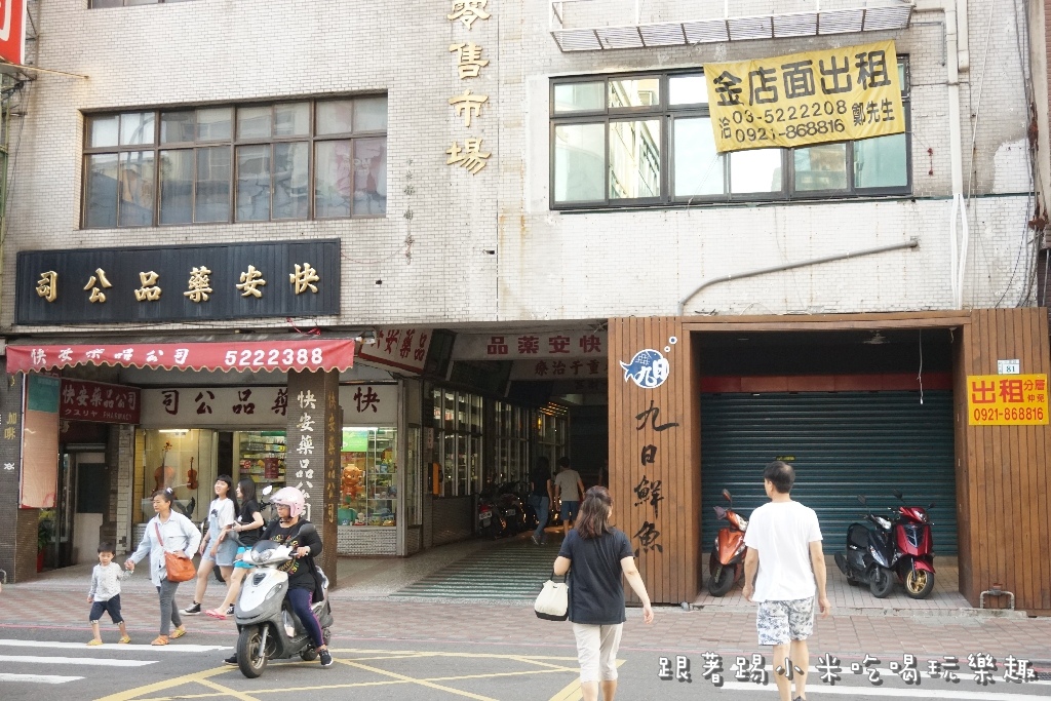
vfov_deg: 30.9
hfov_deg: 45.0
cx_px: 526
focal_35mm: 44
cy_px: 350
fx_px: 1270
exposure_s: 1/160
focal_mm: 29
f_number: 4.5
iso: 1000
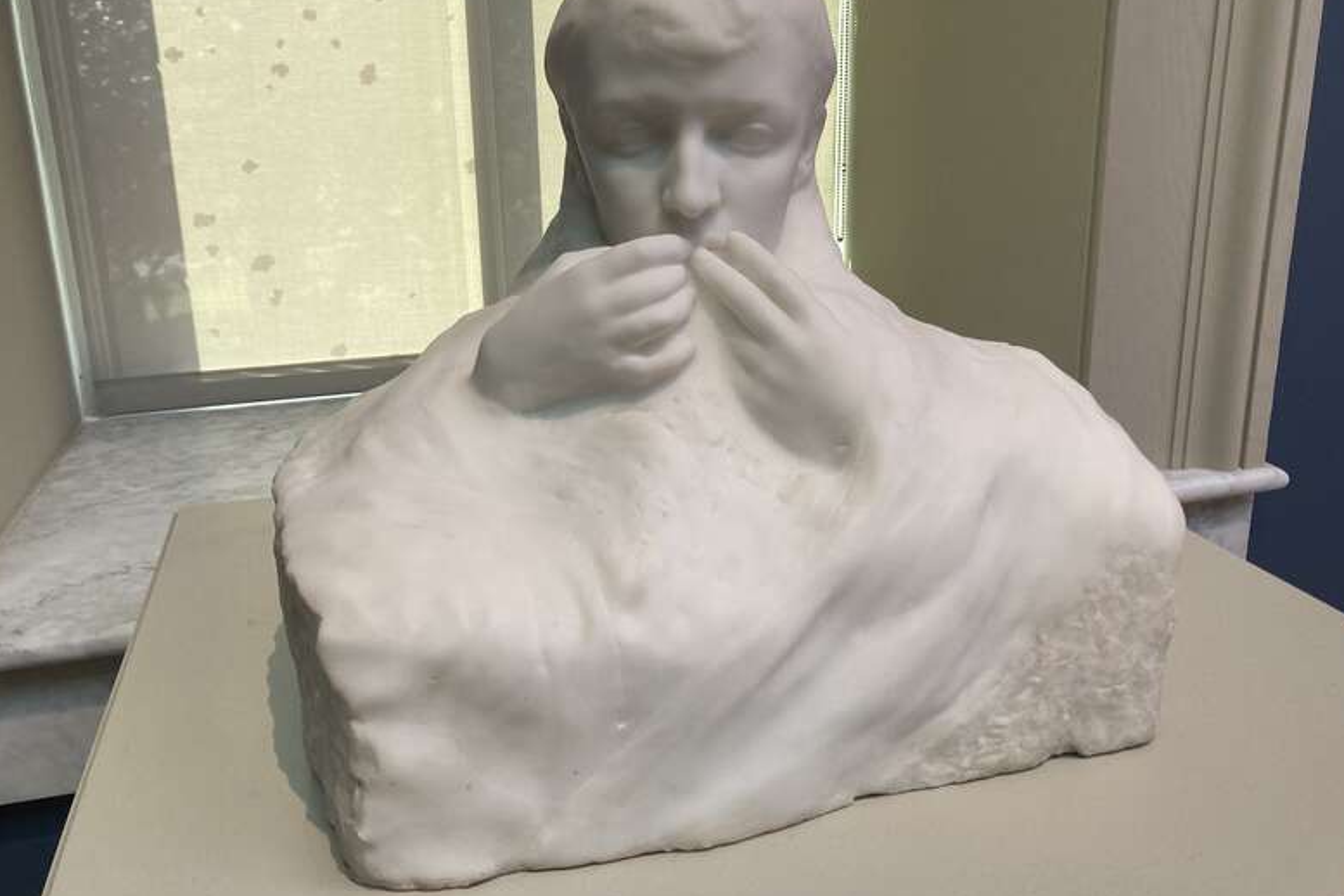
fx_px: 1120
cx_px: 676
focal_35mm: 30
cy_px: 386
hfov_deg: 61.9
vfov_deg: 43.5
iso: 80
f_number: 1.8
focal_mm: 3.99
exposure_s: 1/60
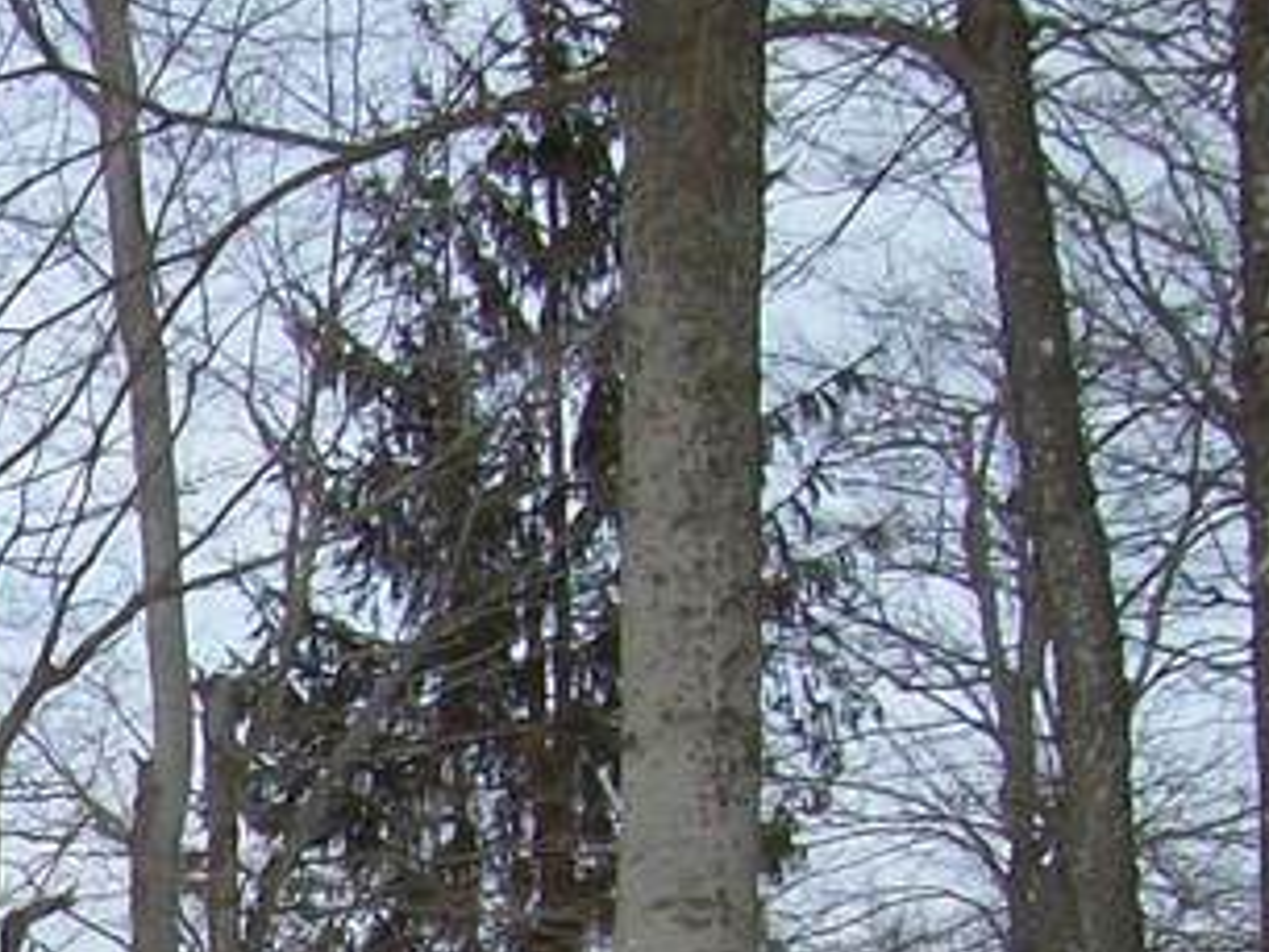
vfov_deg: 9.4
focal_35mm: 151
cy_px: 1704
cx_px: -1186
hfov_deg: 11.8
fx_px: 5538
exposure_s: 1/486
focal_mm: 6
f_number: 4.8
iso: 80
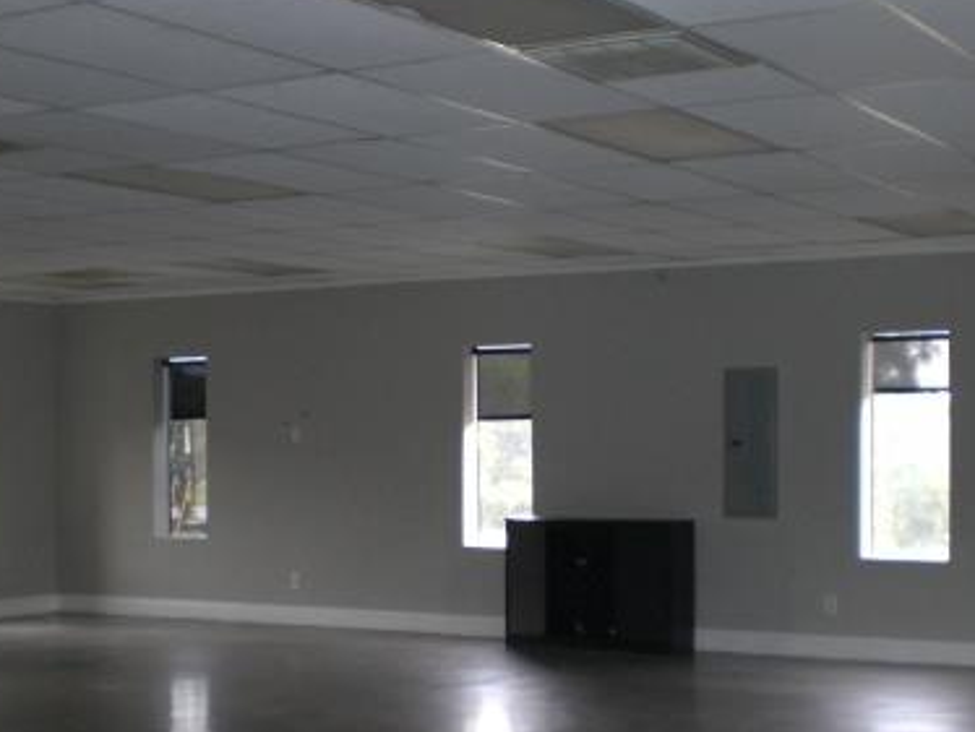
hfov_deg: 29.8
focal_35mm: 65
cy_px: 422
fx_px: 1832
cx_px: 461
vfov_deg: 22.6
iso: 200
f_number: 3.1
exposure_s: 1/60
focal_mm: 6.3
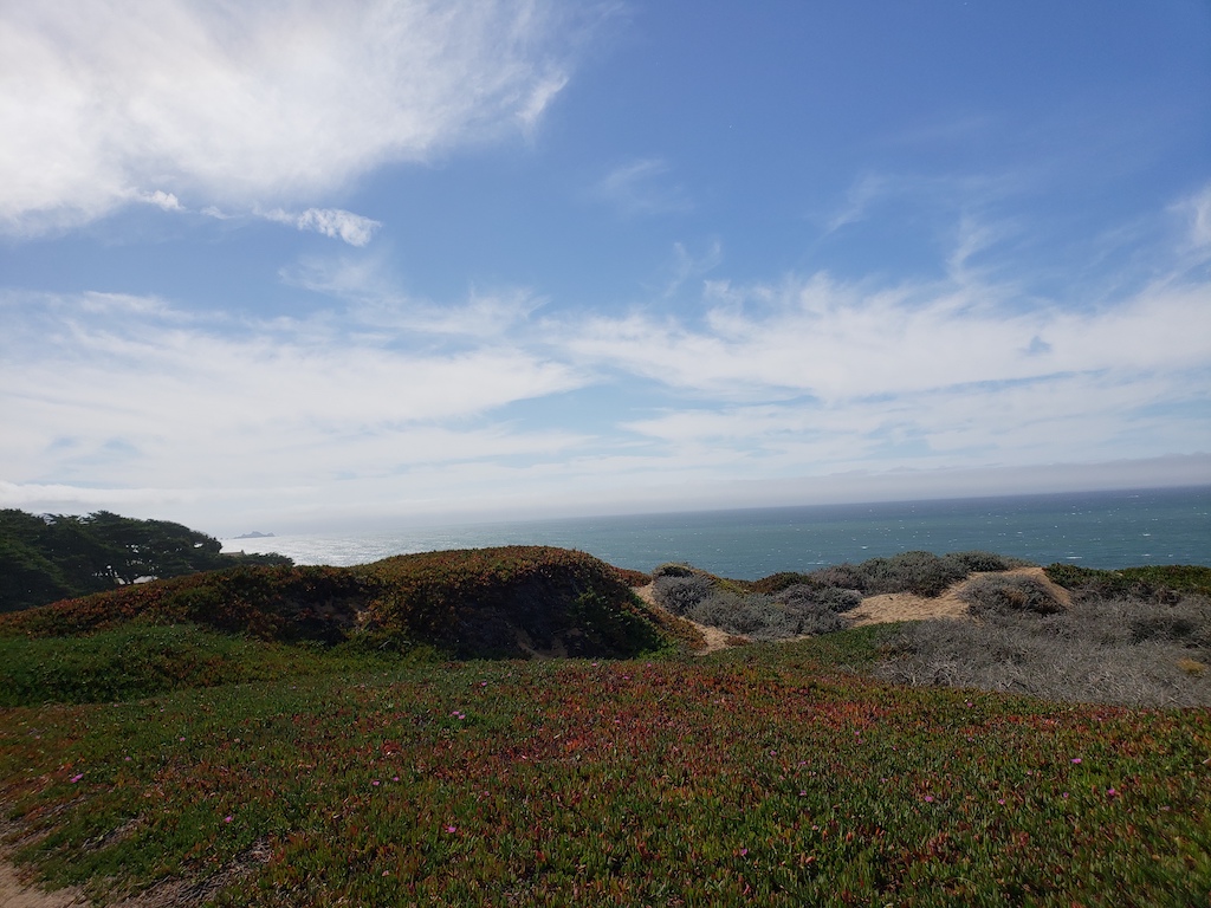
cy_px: 454
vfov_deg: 53.1
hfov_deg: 67.3
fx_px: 910
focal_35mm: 26
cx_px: 606
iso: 50
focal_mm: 4.3
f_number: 2.4
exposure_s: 1/4349
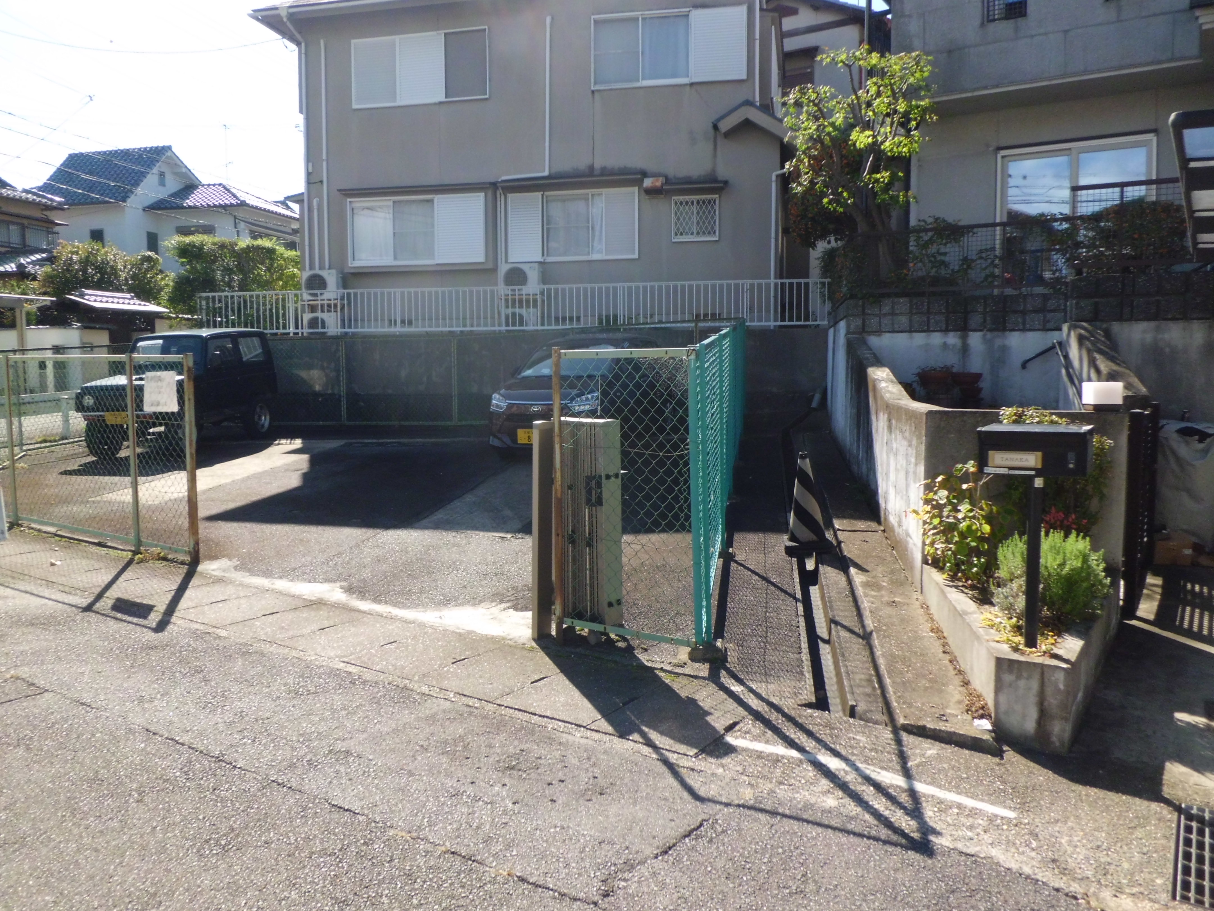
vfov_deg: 53.1
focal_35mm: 26
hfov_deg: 67.3
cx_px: 607
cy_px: 456
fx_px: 912
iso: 100
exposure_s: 1/100
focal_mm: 4.7
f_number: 7.9
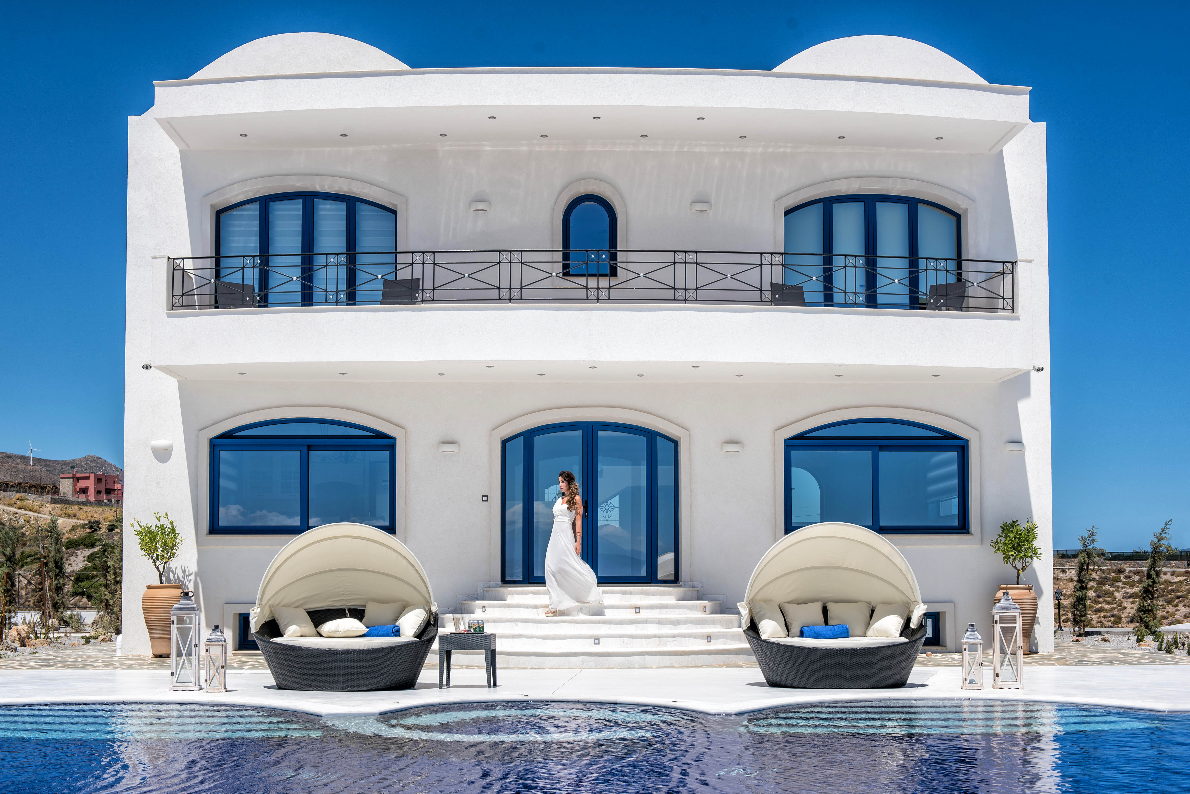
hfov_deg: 43.6
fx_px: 1488
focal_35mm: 45
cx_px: 595
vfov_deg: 29.9
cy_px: 397
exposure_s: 1/500
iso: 100
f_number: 8
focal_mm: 45
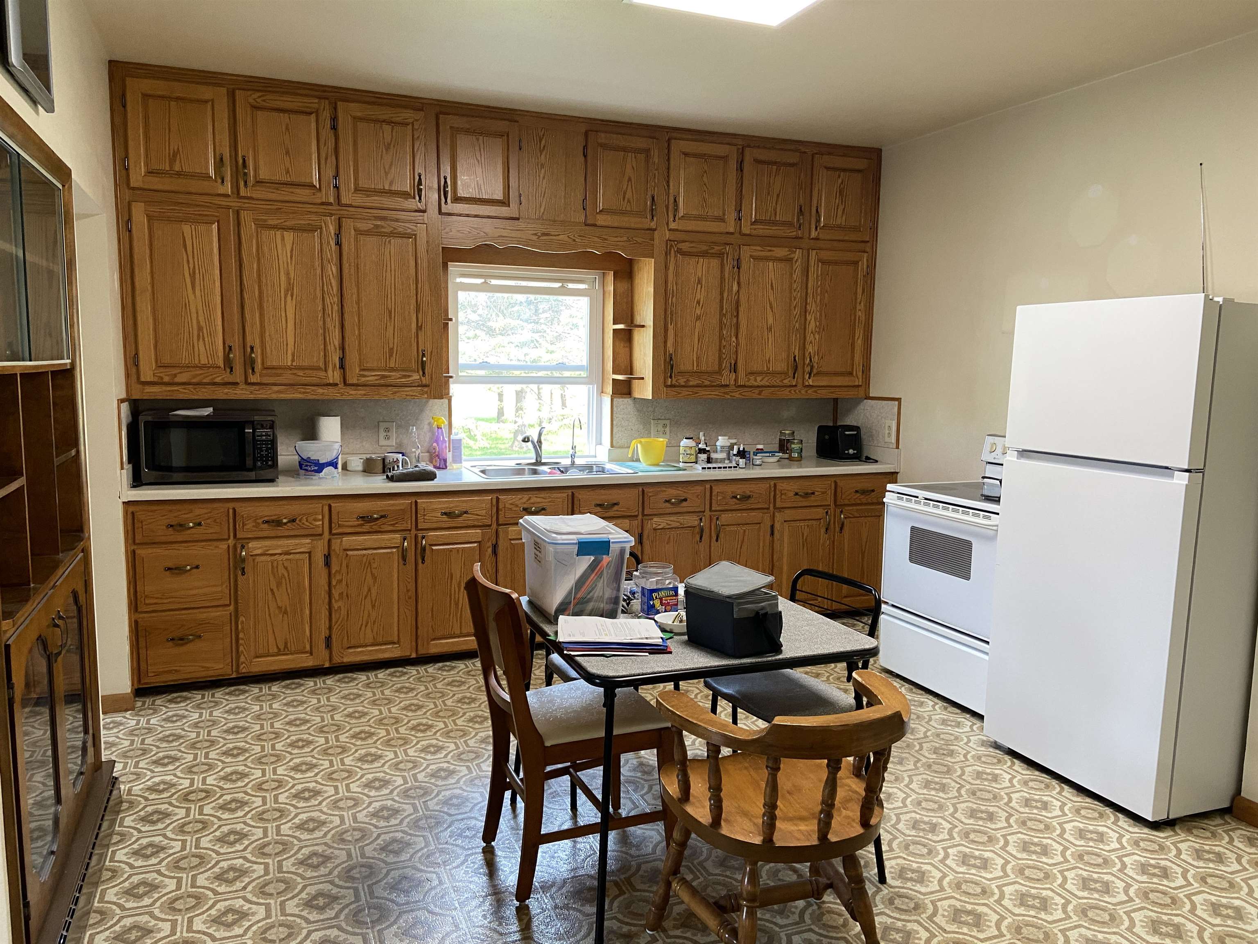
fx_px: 945
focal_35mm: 26
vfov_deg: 53.1
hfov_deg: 67.3
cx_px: 629
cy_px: 472
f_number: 1.8
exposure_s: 1/60
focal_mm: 4.25
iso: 125
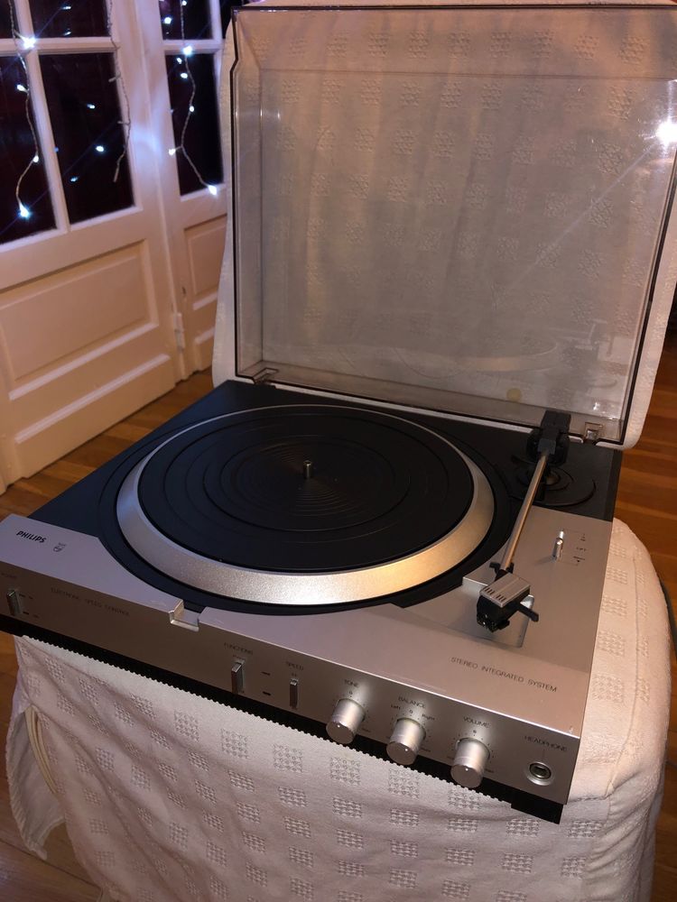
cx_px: 338
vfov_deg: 63.4
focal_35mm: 28
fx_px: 730
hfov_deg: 49.7
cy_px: 451
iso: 100
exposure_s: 1/13
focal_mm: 4
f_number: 1.8
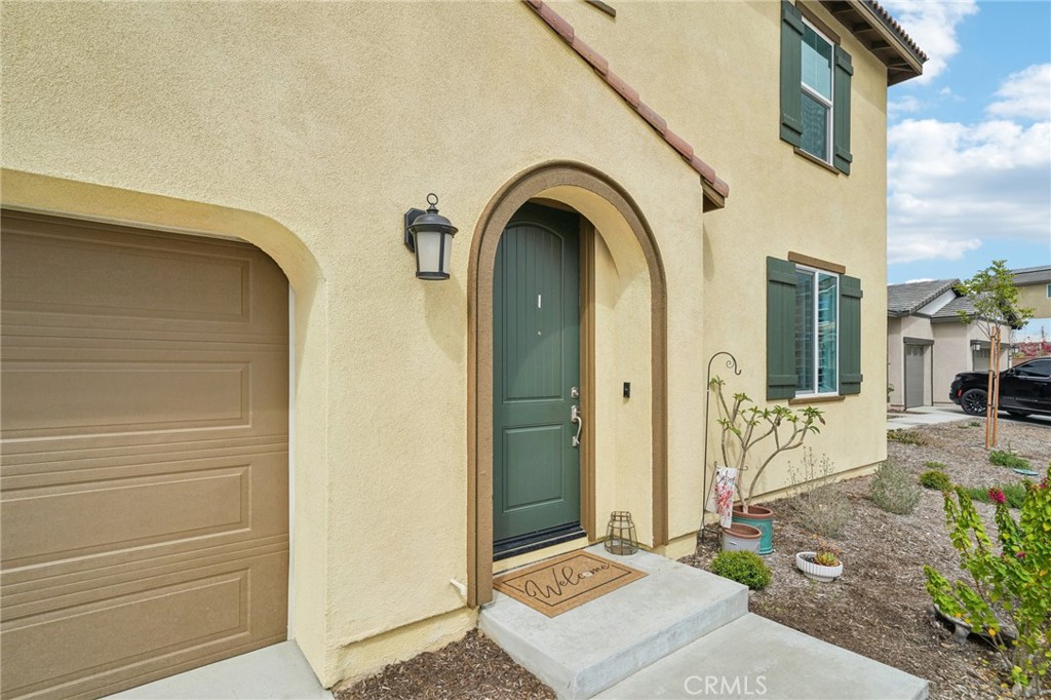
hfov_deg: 93.3
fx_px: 496
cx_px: 526
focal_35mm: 17
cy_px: 350
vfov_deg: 70.4
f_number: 8
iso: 100
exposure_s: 1/250
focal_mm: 17
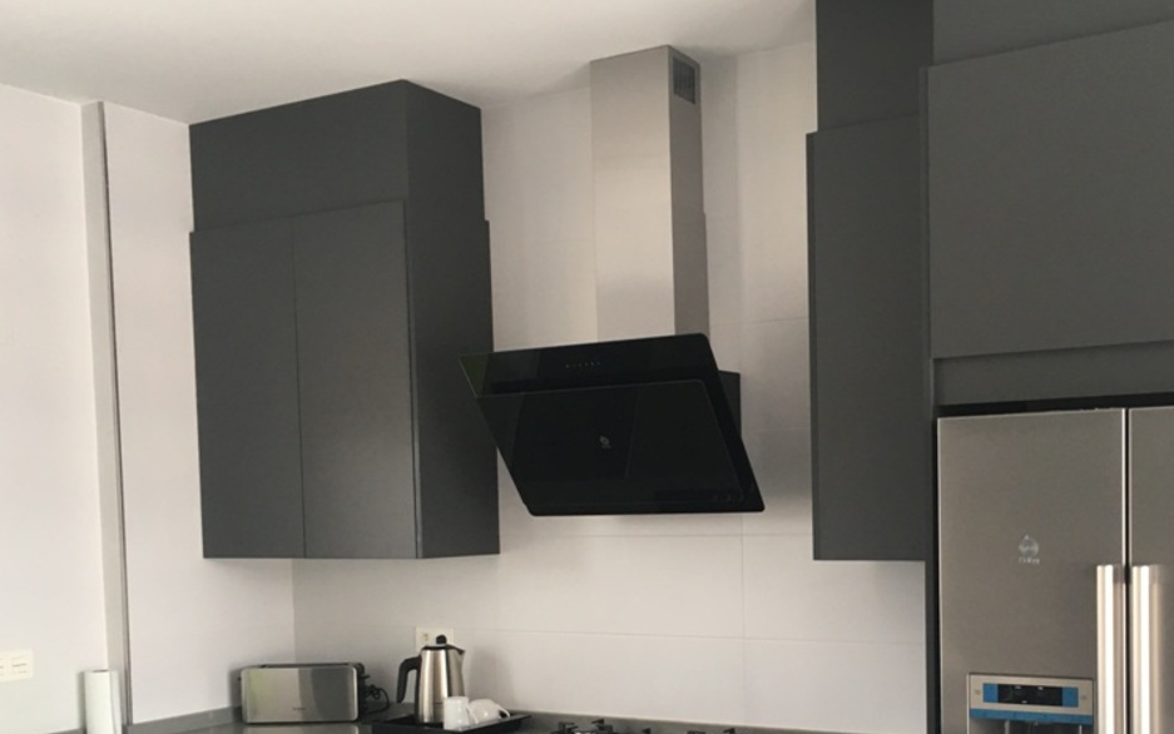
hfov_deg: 46.9
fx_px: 1344
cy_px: 577
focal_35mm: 42
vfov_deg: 29.9
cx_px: 717
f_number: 2.2
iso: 50
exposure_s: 1/33
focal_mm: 4.15
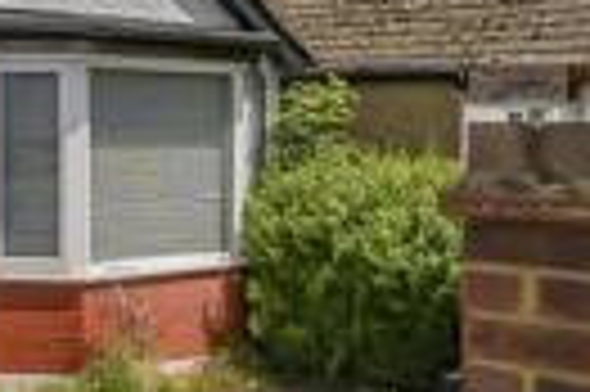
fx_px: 982
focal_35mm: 60
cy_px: 88
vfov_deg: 22.3
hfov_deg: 29.3
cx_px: -97
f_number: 9
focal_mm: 12
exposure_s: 1/1600
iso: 320
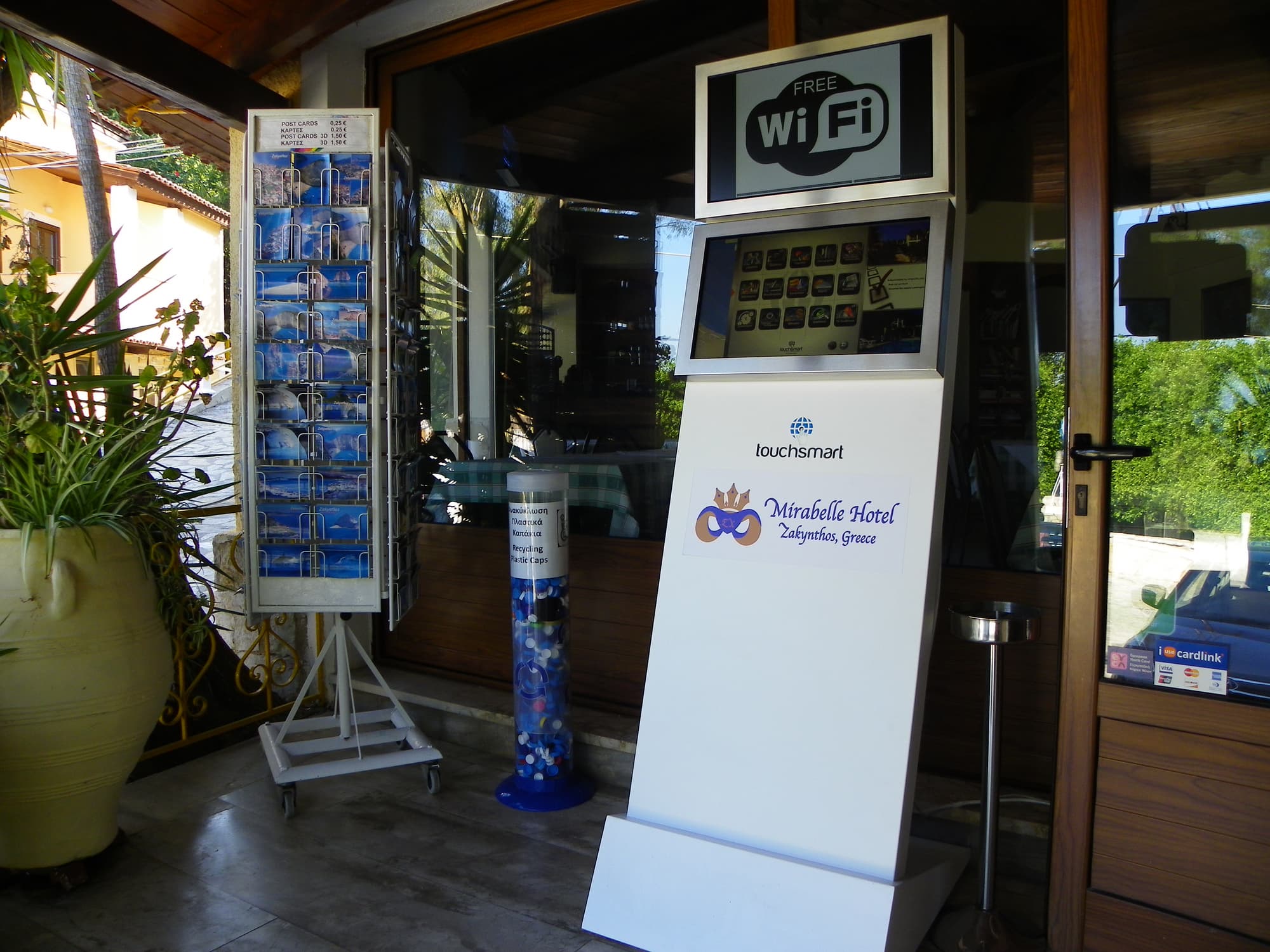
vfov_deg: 53.1
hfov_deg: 67.3
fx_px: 954
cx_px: 635
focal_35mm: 26
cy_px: 476
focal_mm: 4.6
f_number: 2.8
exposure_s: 1/100
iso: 64
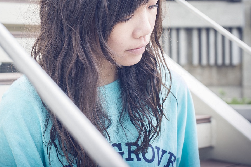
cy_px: 40
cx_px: 86
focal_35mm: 80
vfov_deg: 17.0
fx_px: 558
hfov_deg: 25.3
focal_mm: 50
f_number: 5.6
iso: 320
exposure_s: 1/50
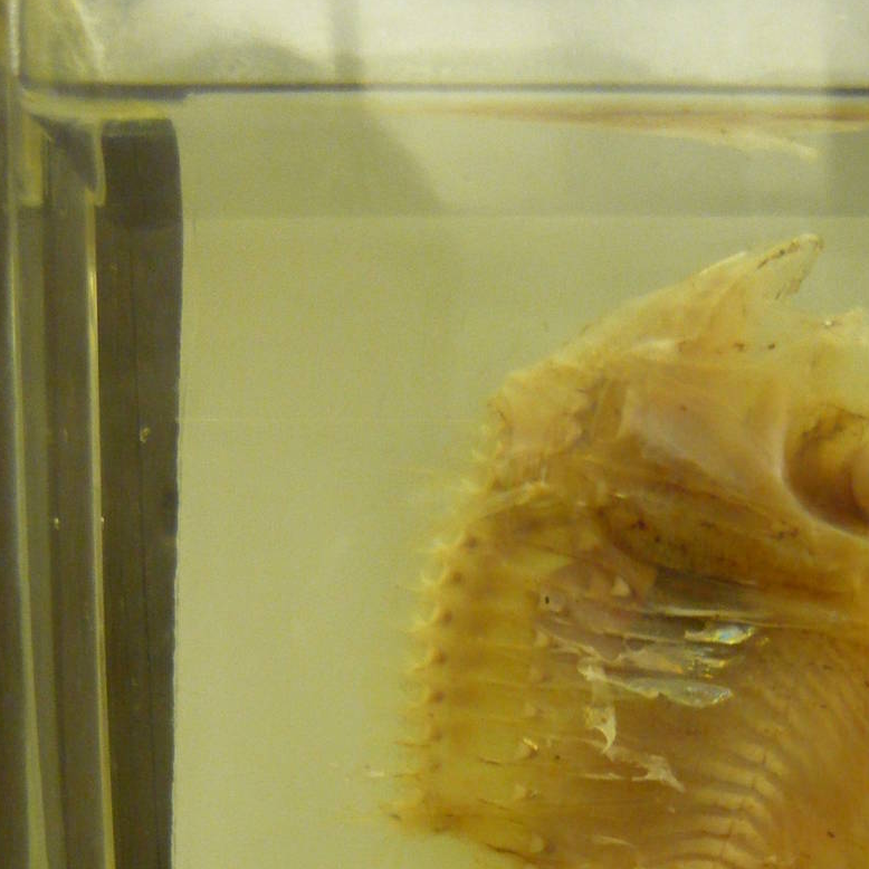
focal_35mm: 60
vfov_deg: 27.1
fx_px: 1704
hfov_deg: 28.2
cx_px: 648
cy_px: 852
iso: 400
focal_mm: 5.5
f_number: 2.8
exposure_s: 1/25
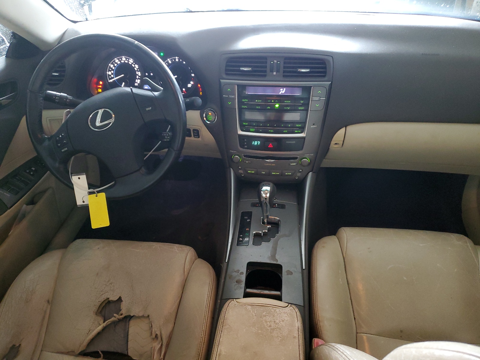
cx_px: 240
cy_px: 180
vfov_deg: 53.1
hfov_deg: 67.3
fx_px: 361
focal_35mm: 26
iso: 282
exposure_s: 1/20
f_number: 1.5
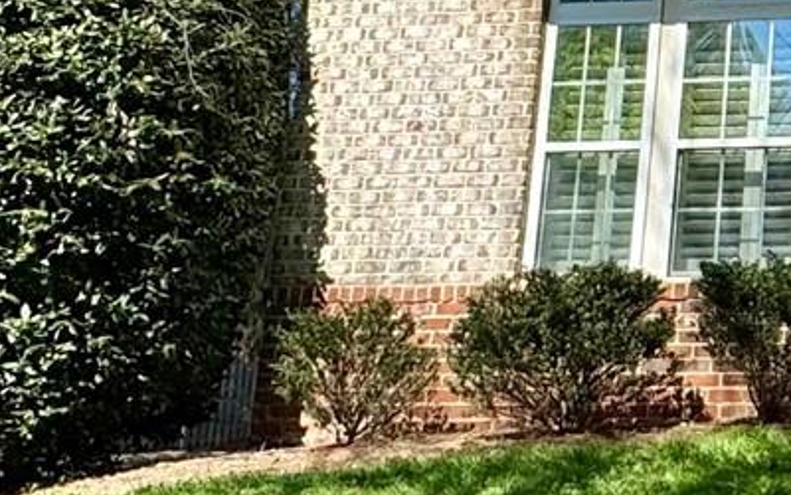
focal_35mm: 76
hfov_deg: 23.0
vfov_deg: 16.5
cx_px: 1123
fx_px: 1638
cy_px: -73
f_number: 2.2
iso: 50
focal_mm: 2.22
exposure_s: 1/2415
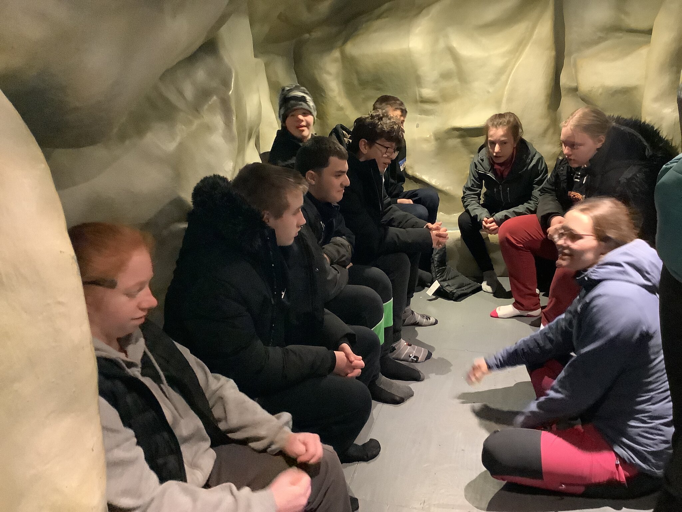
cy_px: 256
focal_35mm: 31
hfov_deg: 58.4
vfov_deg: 45.4
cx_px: 341
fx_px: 611
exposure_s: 1/17
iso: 800
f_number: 2.4
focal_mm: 3.3
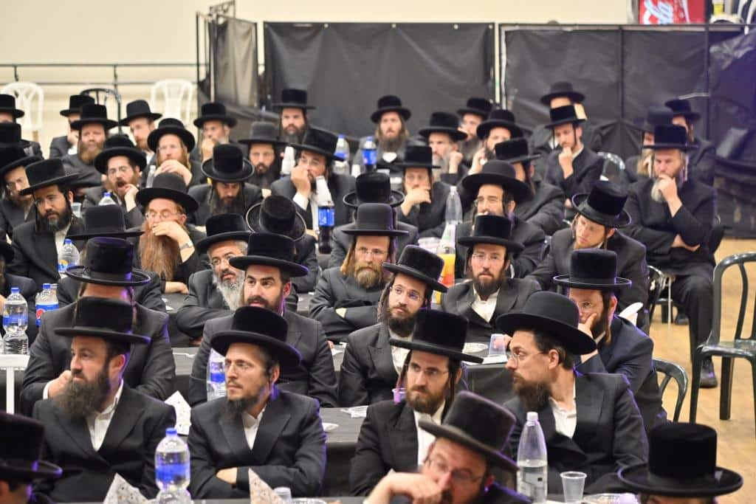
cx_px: 378
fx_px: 2520
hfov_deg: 17.1
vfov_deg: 11.4
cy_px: 252
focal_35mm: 120
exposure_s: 1/200
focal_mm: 120
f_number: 4
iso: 1600
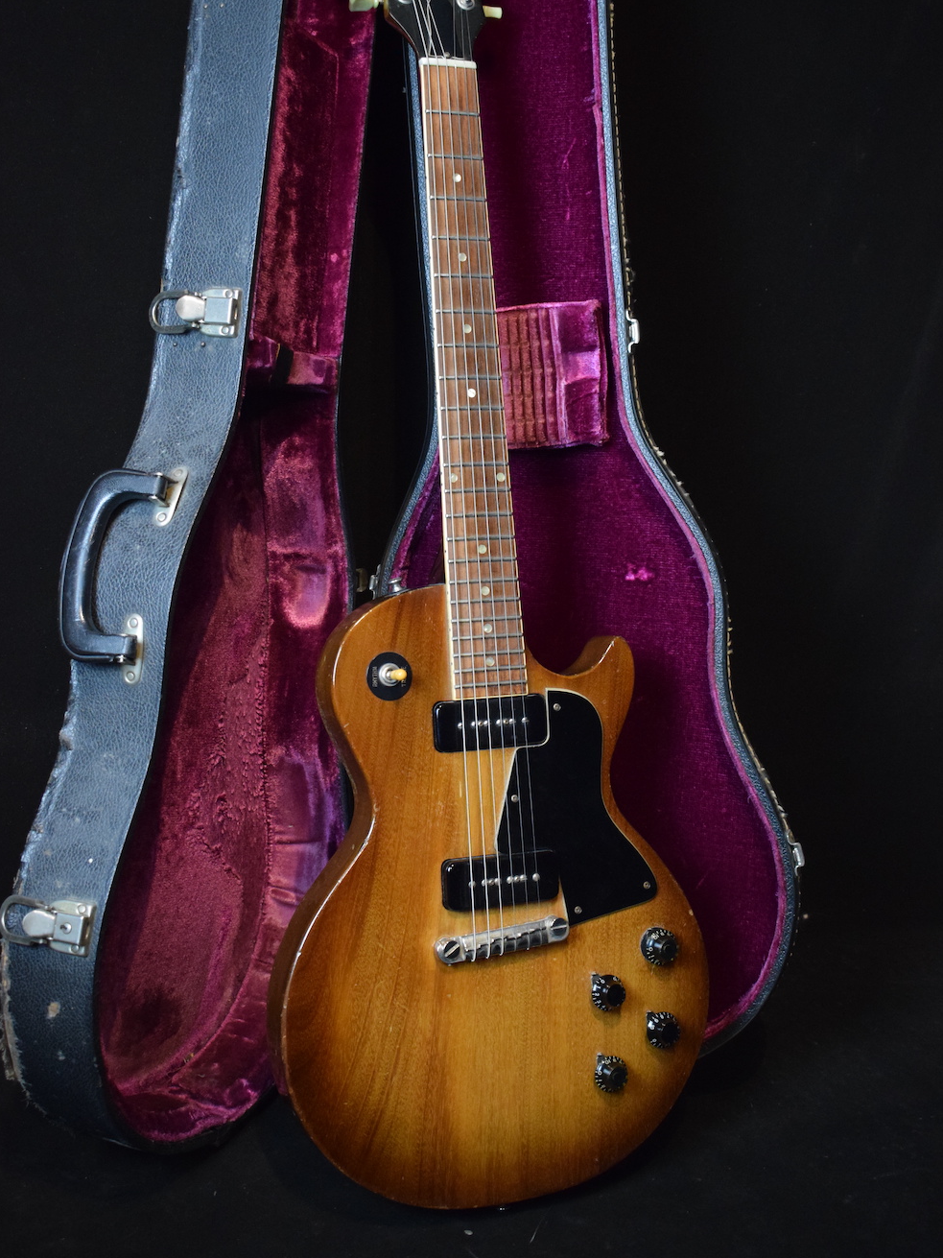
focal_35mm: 45
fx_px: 1618
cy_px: 557
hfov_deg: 32.5
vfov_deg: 42.4
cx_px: 466
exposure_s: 1/60
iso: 2800
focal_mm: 27
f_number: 4
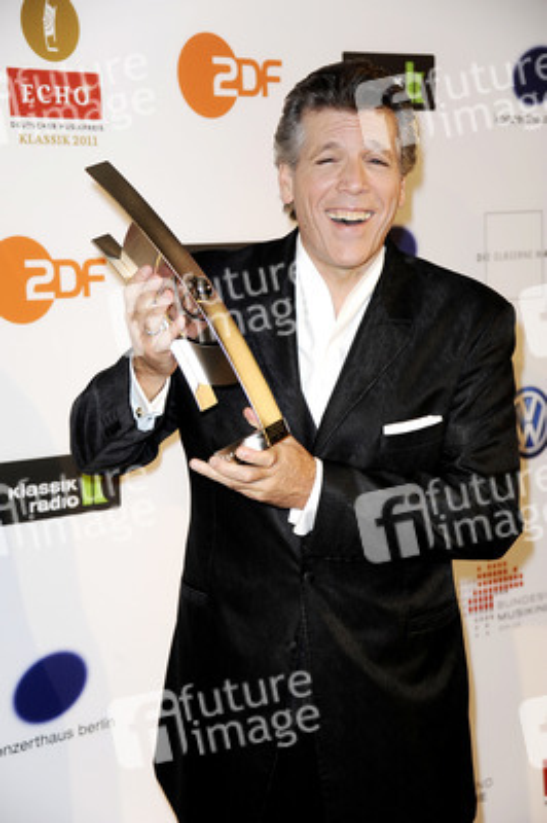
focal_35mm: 90
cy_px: 412
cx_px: 274
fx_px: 2055
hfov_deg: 15.2
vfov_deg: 22.6
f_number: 5.6
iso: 800
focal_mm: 90
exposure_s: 1/125
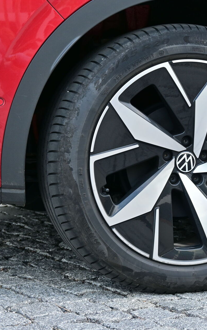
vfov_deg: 19.1
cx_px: 186
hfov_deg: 12.0
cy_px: 165
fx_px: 981
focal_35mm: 109
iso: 140
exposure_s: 1/80
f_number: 6
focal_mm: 47
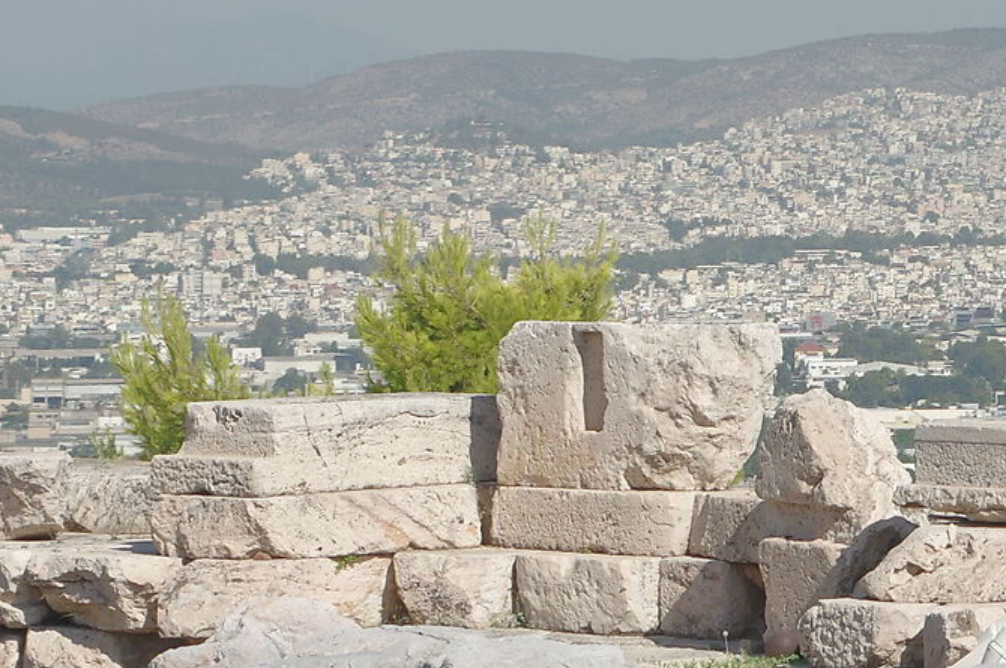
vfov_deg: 6.3
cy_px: -267
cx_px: 1180
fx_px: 6001
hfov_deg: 9.5
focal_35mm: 215
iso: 100
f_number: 8
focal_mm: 40
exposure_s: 1/400
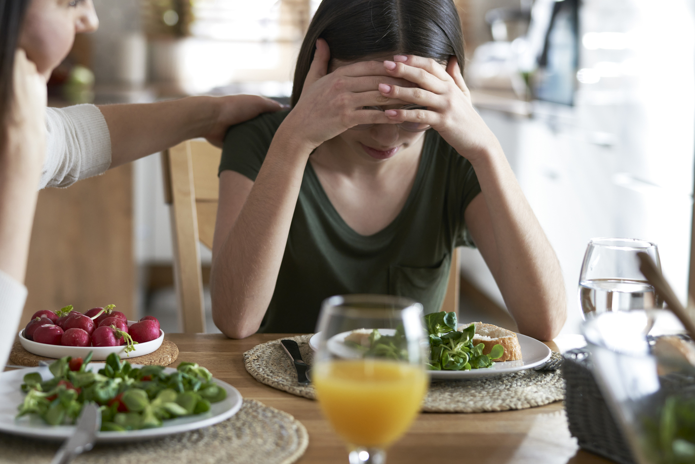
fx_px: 1371
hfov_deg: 28.4
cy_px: 250
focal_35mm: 71
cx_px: 277
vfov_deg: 19.2
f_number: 2
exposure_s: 1/80
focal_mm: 50
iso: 320
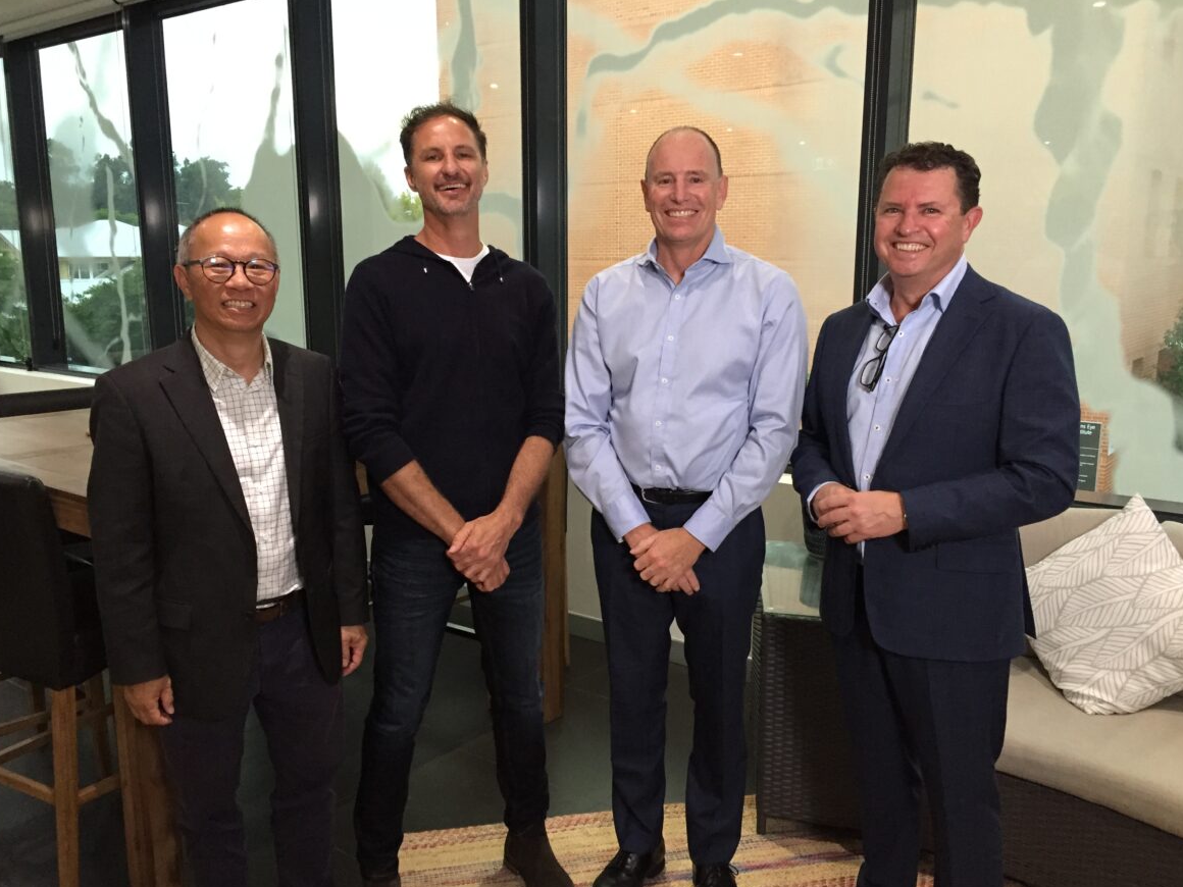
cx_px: 582
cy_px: 455
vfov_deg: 46.8
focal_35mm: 30
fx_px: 1025
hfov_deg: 60.0
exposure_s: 1/33
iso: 250
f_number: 2.2
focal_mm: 4.15
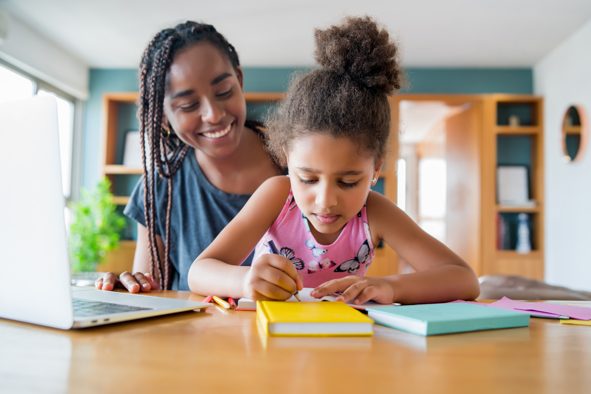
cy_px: 197
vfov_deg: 37.9
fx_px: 575
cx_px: 296
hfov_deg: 54.4
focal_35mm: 35
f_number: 3.2
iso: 400
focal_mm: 35
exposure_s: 1/60
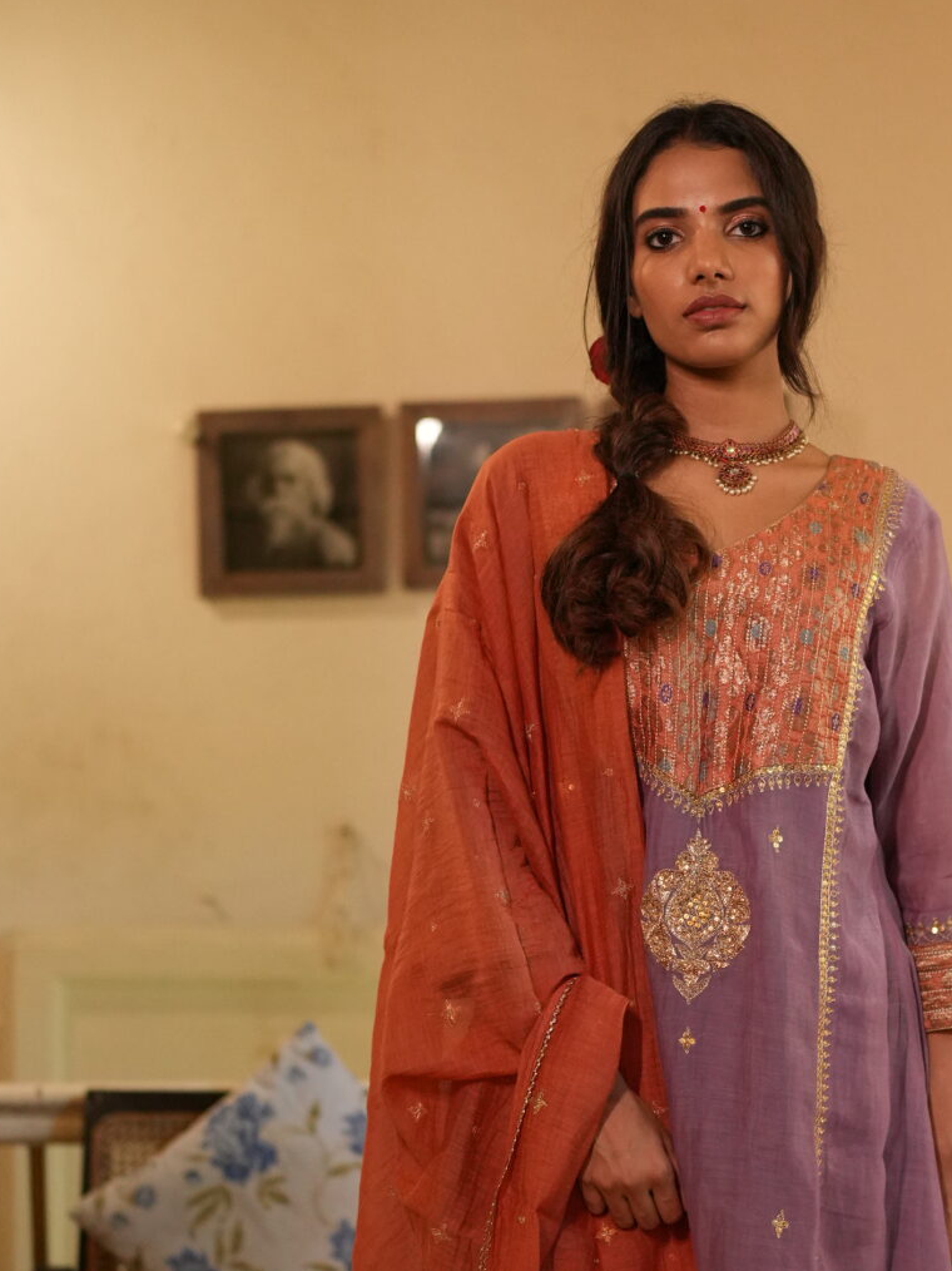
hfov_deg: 17.3
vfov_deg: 23.0
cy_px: 797
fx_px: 3118
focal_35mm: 85
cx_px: 589
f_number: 1.6
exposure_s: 1/160
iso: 1250
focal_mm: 35
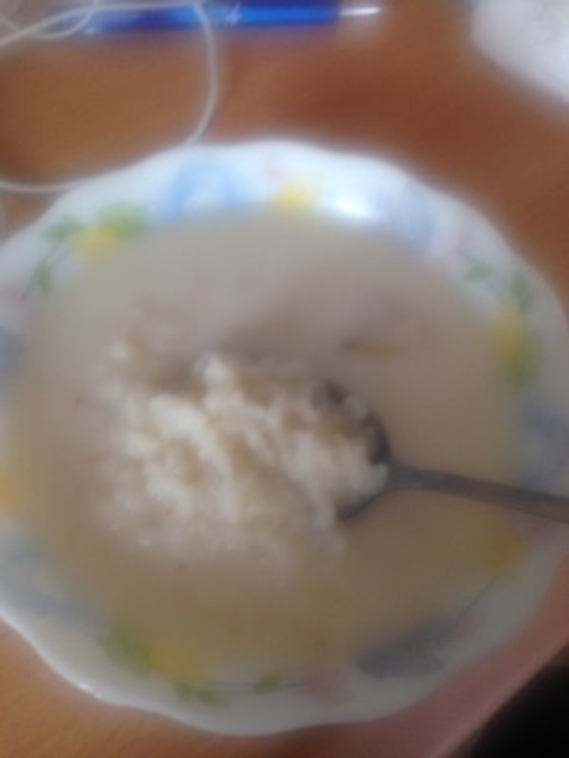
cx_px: 284
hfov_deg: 42.9
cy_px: 379
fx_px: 723
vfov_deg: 55.4
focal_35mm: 33
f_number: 2.4
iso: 80
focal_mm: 4.12
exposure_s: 1/20
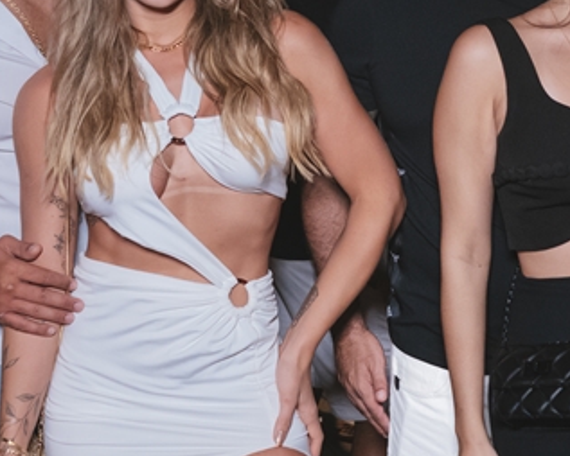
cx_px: 294
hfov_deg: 24.1
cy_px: 110
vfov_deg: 19.3
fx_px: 1334
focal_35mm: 79
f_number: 2.5
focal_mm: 24
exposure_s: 1/250
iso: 2500
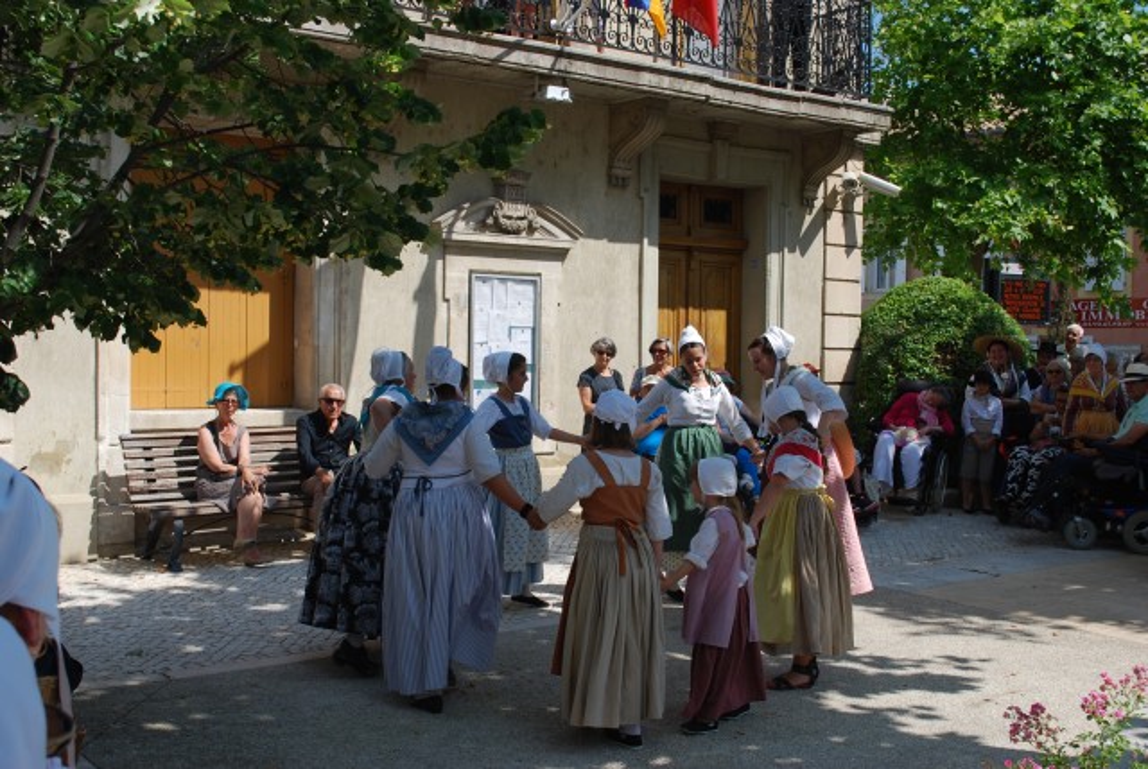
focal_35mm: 42
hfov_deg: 46.3
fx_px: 1341
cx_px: 574
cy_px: 384
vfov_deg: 32.0
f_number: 8
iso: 100
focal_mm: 28
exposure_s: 1/250
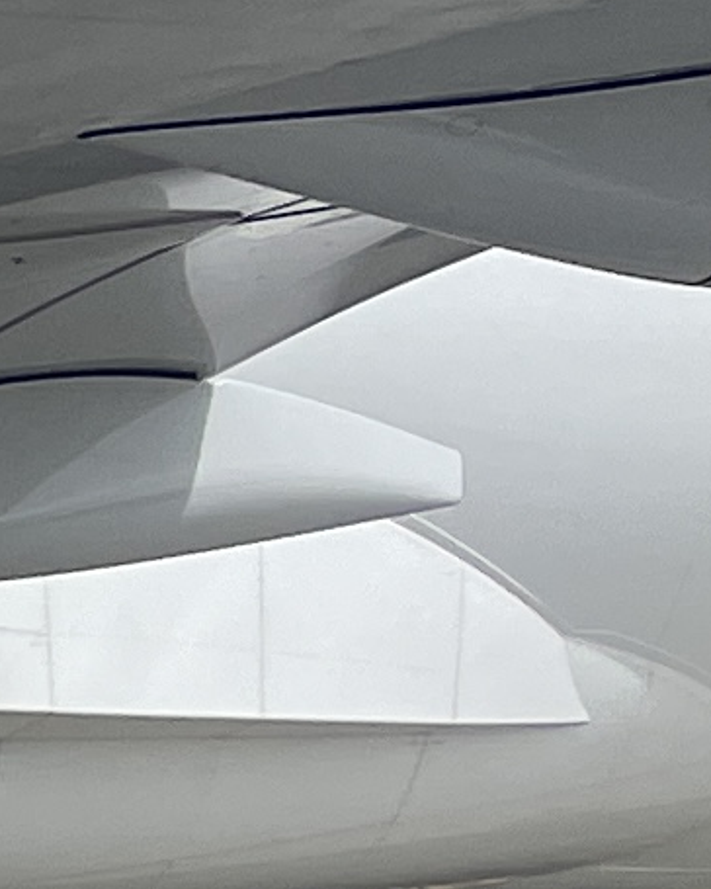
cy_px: 1653
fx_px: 5918
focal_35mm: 225
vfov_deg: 8.2
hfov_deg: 5.1
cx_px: -3104
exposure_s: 1/5814
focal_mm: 4.2
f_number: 1.6
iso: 32
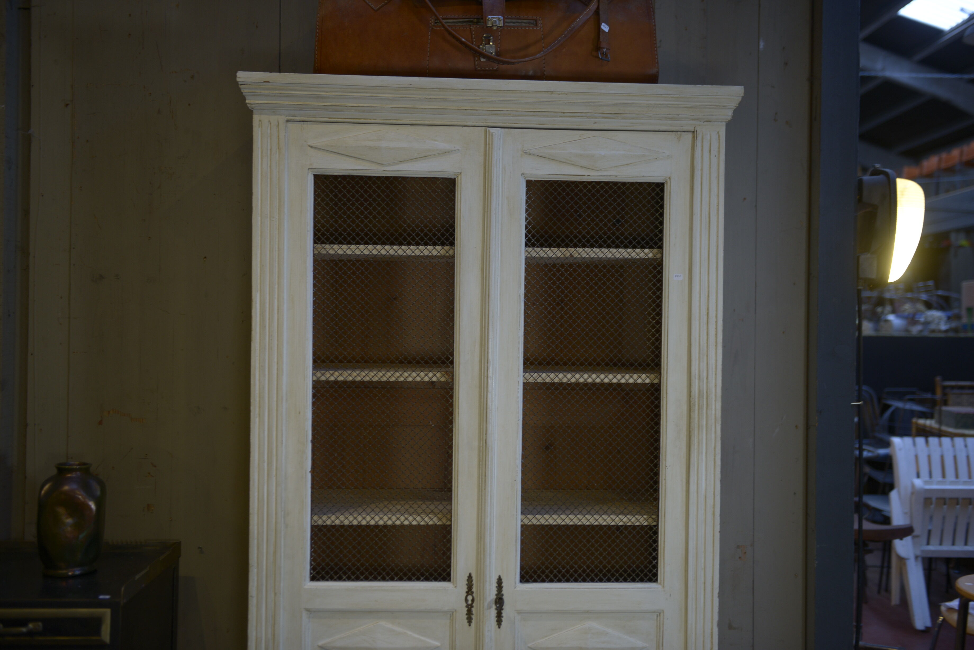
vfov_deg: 36.9
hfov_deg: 53.1
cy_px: 325
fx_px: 974
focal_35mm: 36
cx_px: 487
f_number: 2.8
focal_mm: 36
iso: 320
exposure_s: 1/50
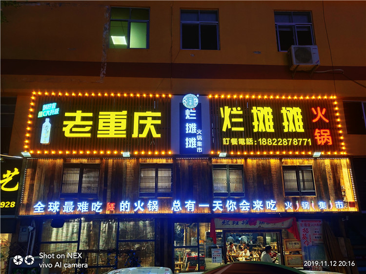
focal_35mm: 30
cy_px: 137
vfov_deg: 46.8
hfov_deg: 60.0
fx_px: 317
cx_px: 183
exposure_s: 1/100
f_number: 1.8
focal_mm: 4.35
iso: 263
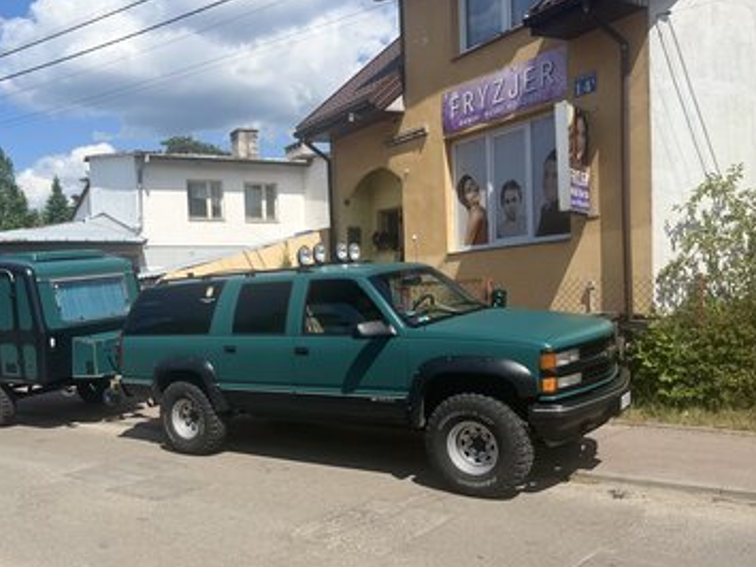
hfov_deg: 54.8
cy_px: 318
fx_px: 720
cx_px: 292
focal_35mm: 33
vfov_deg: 42.8
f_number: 1.6
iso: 50
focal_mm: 5.1
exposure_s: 1/5556
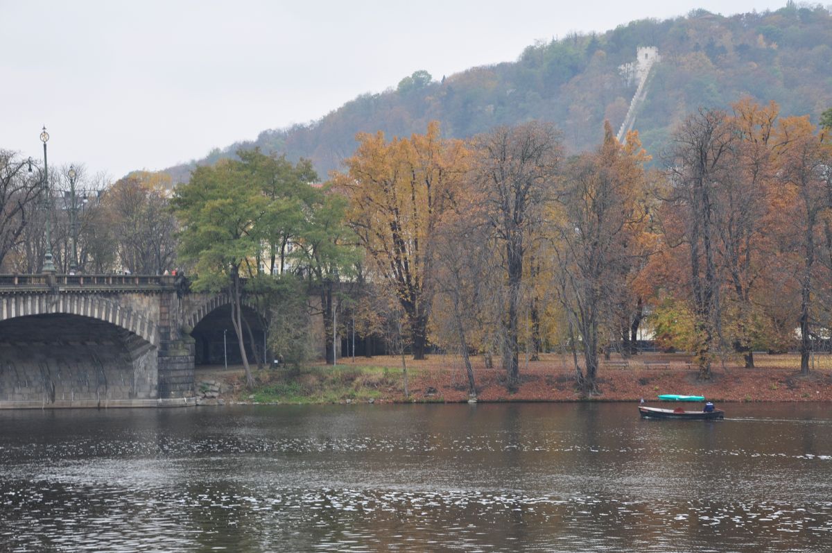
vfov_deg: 15.7
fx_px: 2008
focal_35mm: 87
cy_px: 276
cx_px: 416
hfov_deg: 23.4
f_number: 8
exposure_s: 1/60
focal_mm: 58
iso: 280
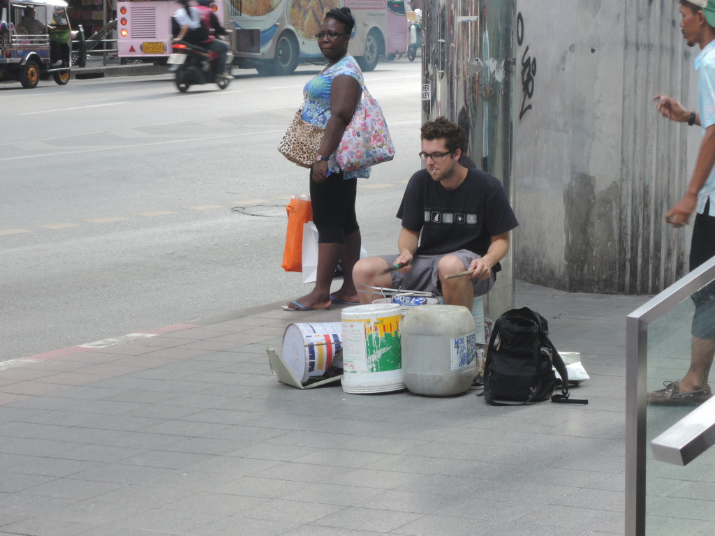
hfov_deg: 16.4
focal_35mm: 120
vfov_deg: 12.3
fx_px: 2479
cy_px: 268
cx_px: 358
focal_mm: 25.5
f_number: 7.1
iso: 400
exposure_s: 1/60
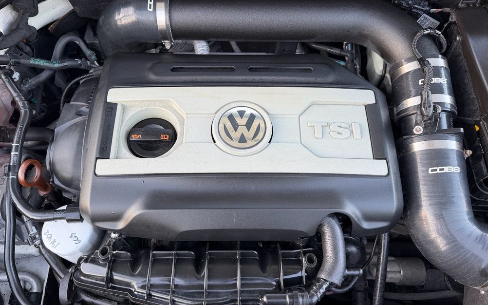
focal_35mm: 26
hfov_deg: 70.4
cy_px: 151
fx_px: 346
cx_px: 239
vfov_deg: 47.6
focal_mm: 6.76
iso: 160
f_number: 1.78
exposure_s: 1/86
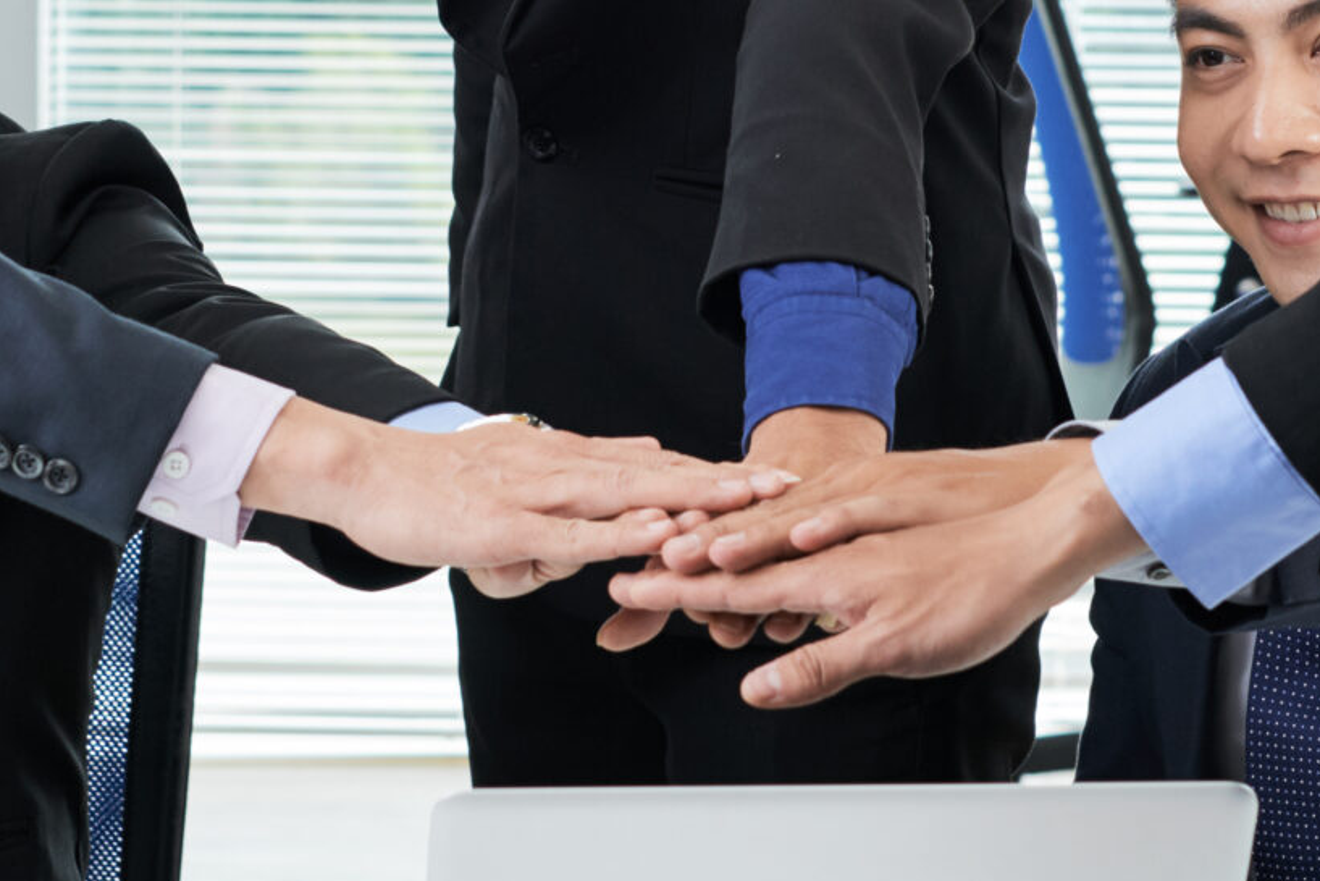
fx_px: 6894
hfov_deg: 10.9
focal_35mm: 188
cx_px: 632
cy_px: 75
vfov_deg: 7.3
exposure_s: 1/250
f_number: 5.6
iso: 400
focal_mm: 60
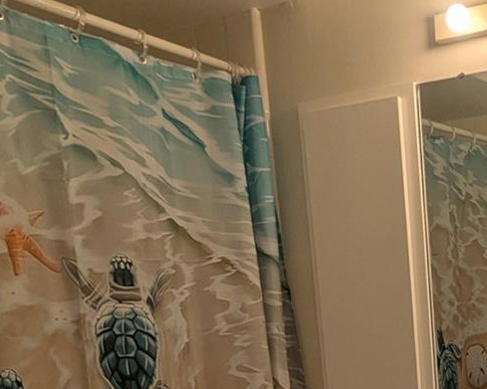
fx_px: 735
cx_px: 519
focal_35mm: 51
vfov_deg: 27.0
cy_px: 439
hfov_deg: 32.7
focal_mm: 2.35
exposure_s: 1/120
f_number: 2.2
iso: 48
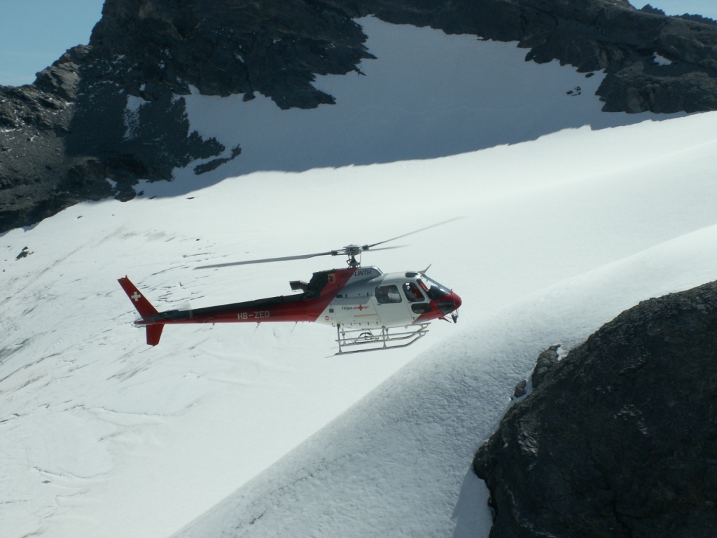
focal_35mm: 104
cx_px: 358
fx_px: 2154
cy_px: 269
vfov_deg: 14.2
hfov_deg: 18.9
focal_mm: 17.06
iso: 50
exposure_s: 1/400
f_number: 8
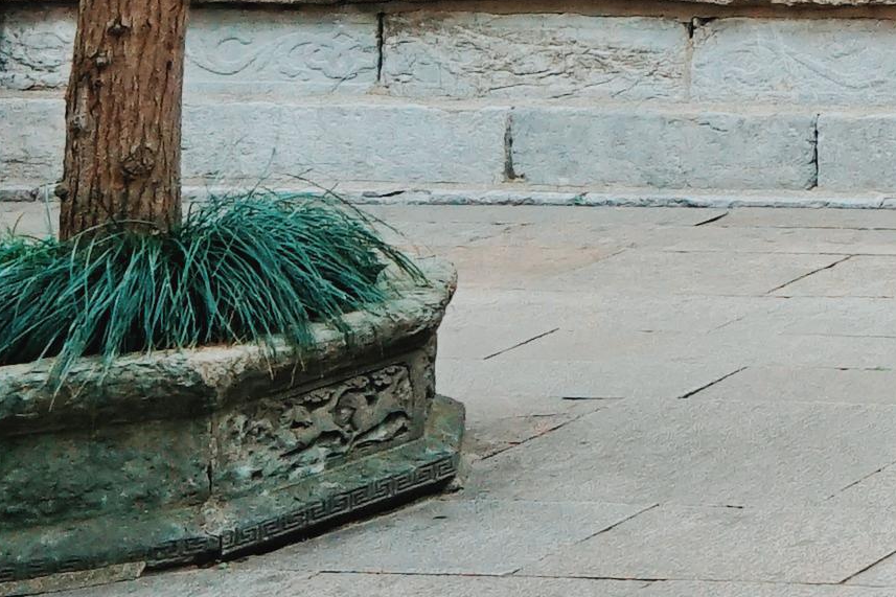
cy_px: -658
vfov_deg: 11.0
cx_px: 2524
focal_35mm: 112
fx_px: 2787
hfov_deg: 11.9
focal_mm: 16
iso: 640
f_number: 5.6
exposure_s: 1/500
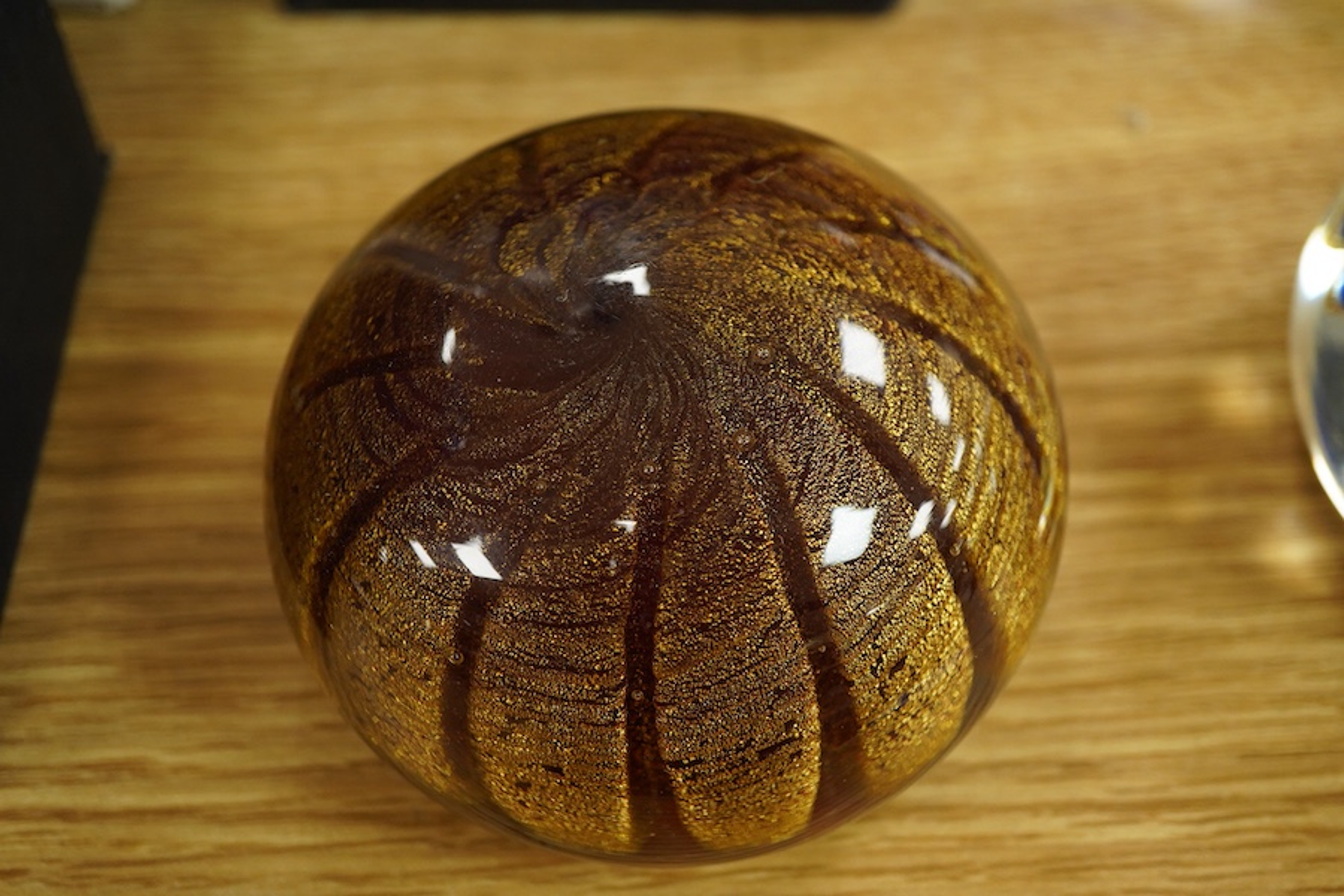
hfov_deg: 43.6
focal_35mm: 45
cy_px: 448
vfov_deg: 29.9
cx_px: 672
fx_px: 1680
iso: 1250
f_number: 5
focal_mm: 30
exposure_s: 1/125
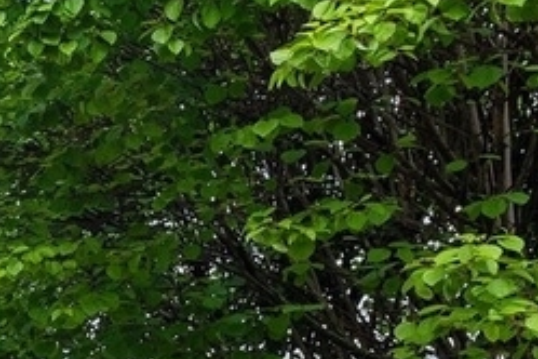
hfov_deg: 12.9
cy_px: 619
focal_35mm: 78
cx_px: -938
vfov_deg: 15.4
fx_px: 1166
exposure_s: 1/160
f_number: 9
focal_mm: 12
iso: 200
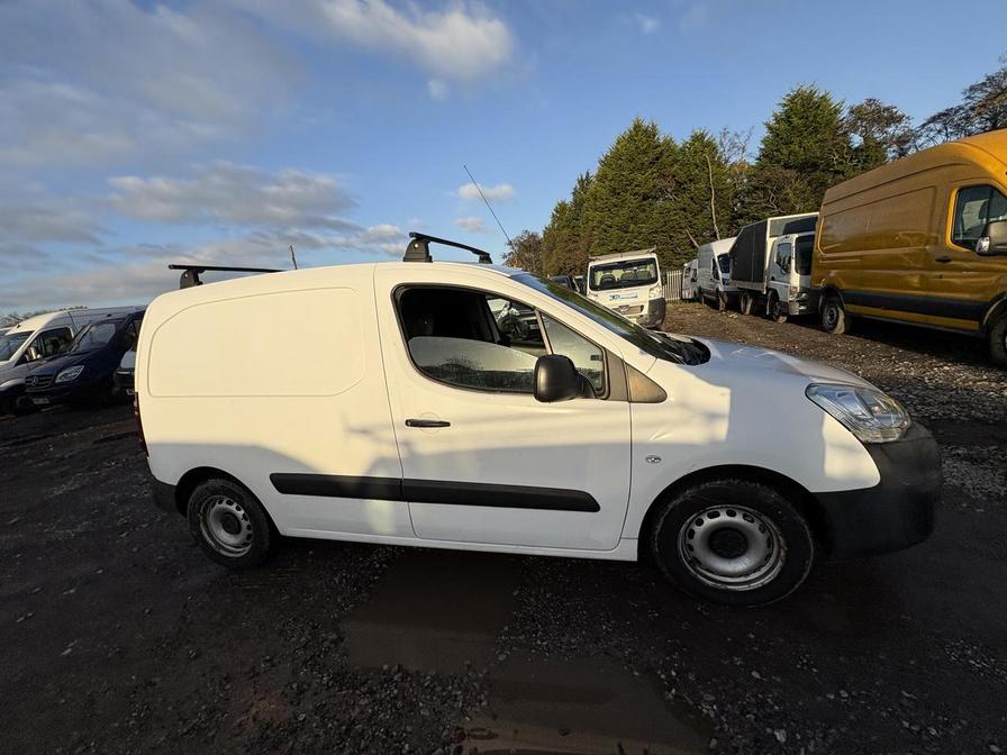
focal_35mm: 14
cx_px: 504
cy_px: 378
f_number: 2.2
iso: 50
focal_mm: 2.22
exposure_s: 1/2208
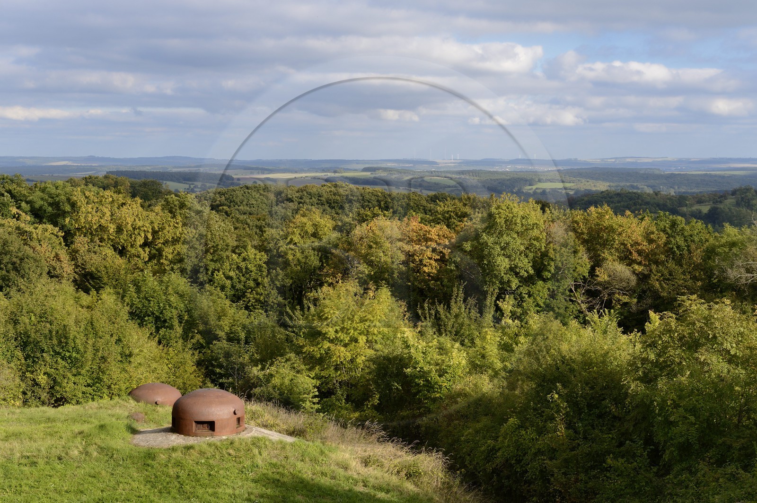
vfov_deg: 21.9
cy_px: 252
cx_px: 378
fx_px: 1303
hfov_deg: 32.4
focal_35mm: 62
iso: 200
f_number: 11
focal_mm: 62
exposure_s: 1/160
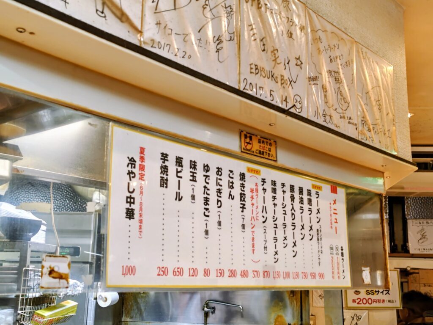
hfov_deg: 73.9
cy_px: 162
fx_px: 288
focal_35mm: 23
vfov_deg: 58.9
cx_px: 216
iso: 707
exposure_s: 1/40
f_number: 1.9
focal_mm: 5.56
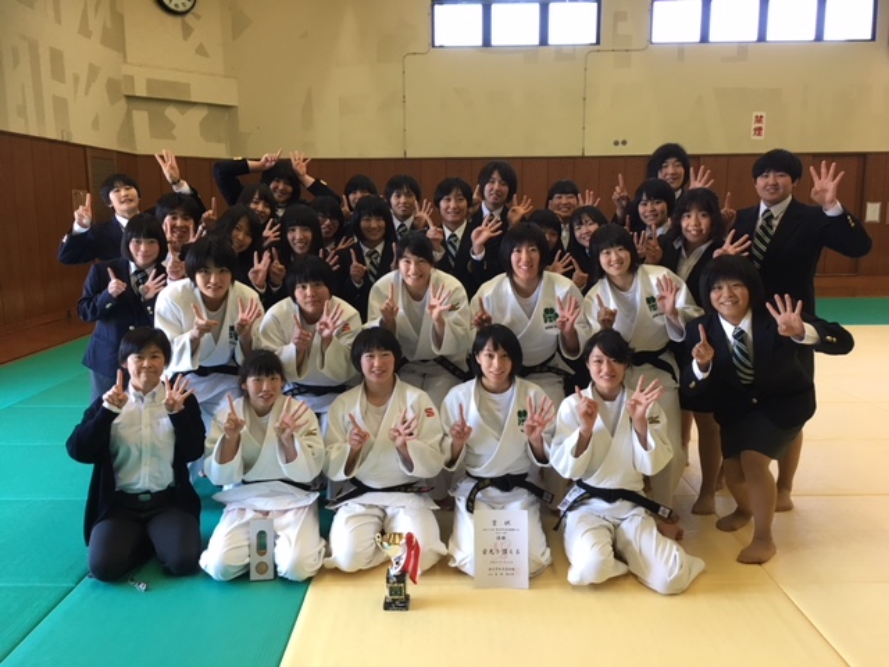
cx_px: 444
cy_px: 334
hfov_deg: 61.7
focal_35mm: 29
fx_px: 745
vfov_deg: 48.2
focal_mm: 4.15
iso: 40
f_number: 2.2
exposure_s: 1/30
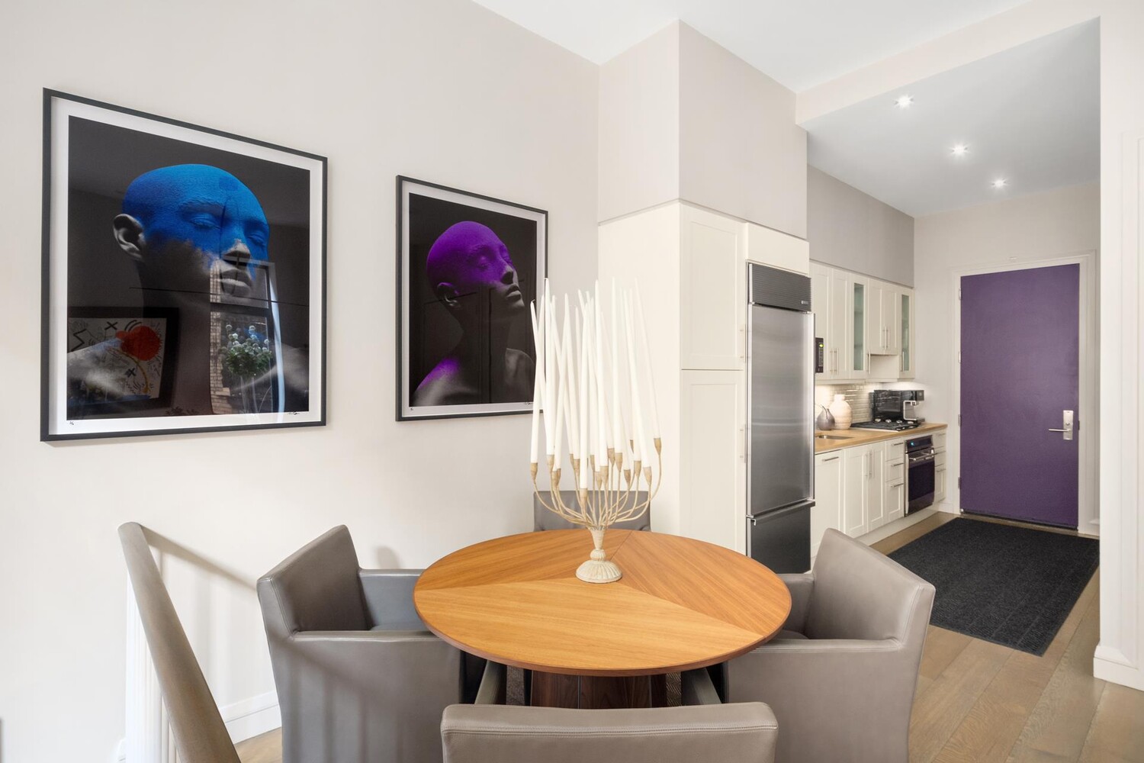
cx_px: 572
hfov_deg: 93.3
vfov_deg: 70.4
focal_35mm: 17
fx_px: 540
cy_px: 382
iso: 640
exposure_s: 3.2
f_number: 16
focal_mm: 17
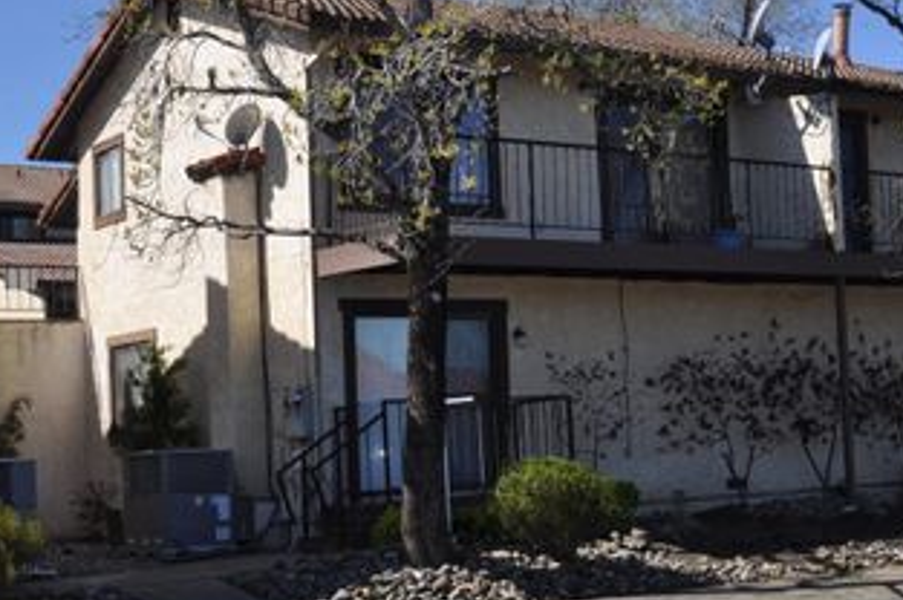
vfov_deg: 20.2
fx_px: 1679
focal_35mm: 67
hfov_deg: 29.6
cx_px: 690
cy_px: 372
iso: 200
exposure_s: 1/320
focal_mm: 28
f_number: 9
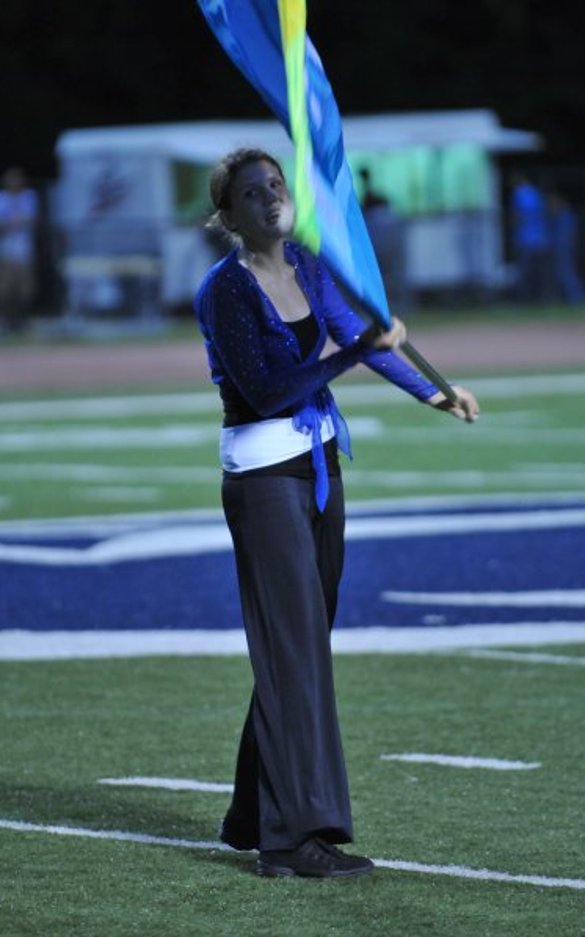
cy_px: 468
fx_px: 7833
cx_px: 289
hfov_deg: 4.3
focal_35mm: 307
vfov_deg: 6.8
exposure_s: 1/160
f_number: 2.8
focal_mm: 200
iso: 1600
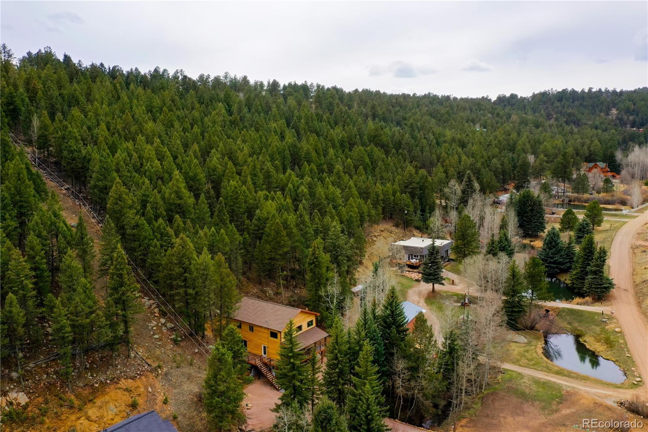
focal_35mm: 28
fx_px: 504
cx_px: 324
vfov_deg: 46.4
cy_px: 216
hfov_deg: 65.5
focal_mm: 10.26
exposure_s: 1/800
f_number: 6.3
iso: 400
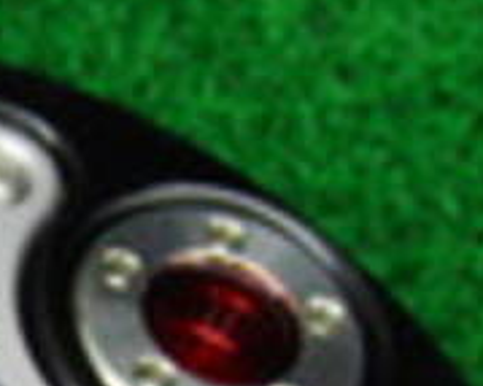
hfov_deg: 14.2
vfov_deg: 11.4
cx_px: -192
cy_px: 594
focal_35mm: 129
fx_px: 1843
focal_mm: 6.42
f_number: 3.6
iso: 400
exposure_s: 1/50
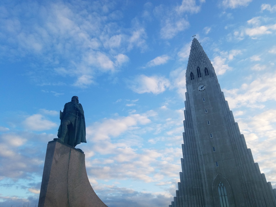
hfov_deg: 67.3
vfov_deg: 53.1
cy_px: 104
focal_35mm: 26
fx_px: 207
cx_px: 138
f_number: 1.7
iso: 50
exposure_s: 1/614
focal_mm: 4.2
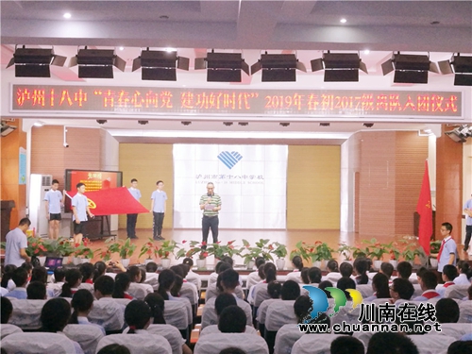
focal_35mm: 39
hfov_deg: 47.9
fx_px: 532
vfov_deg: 36.8
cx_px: 236
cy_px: 177
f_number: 2.2
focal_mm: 4.5
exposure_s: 1/50
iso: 160
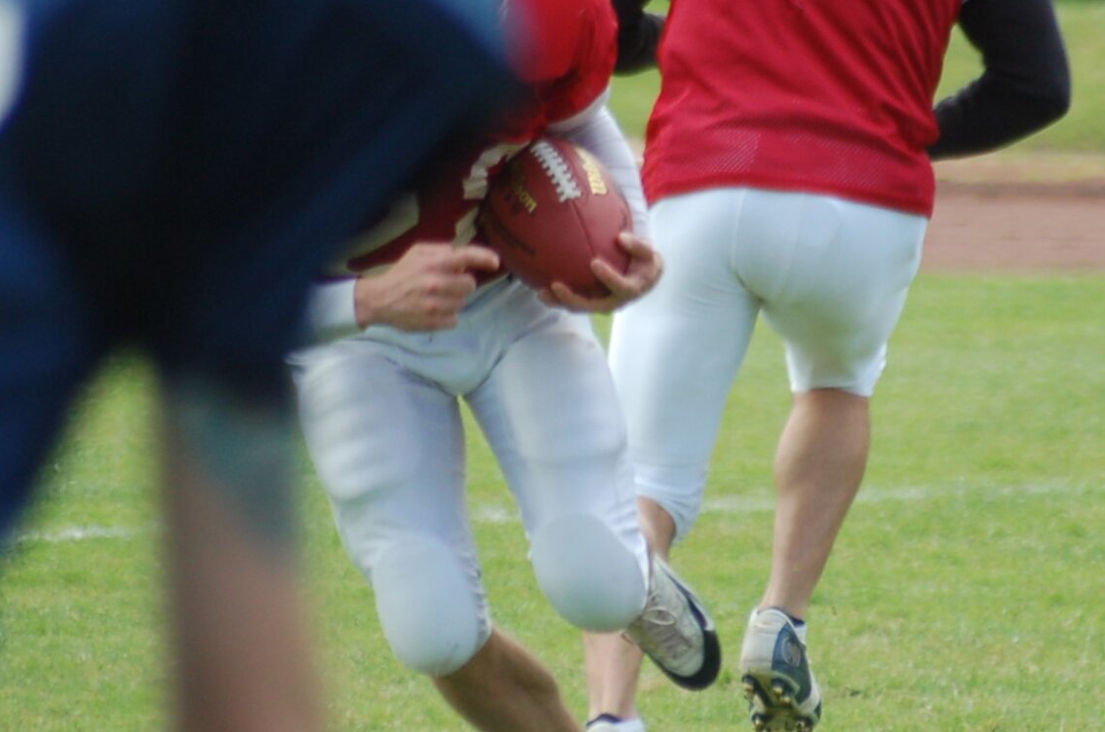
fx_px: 26992
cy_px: 253
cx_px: 747
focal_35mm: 881
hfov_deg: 2.3
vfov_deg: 1.6
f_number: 5.6
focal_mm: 300
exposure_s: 1/500
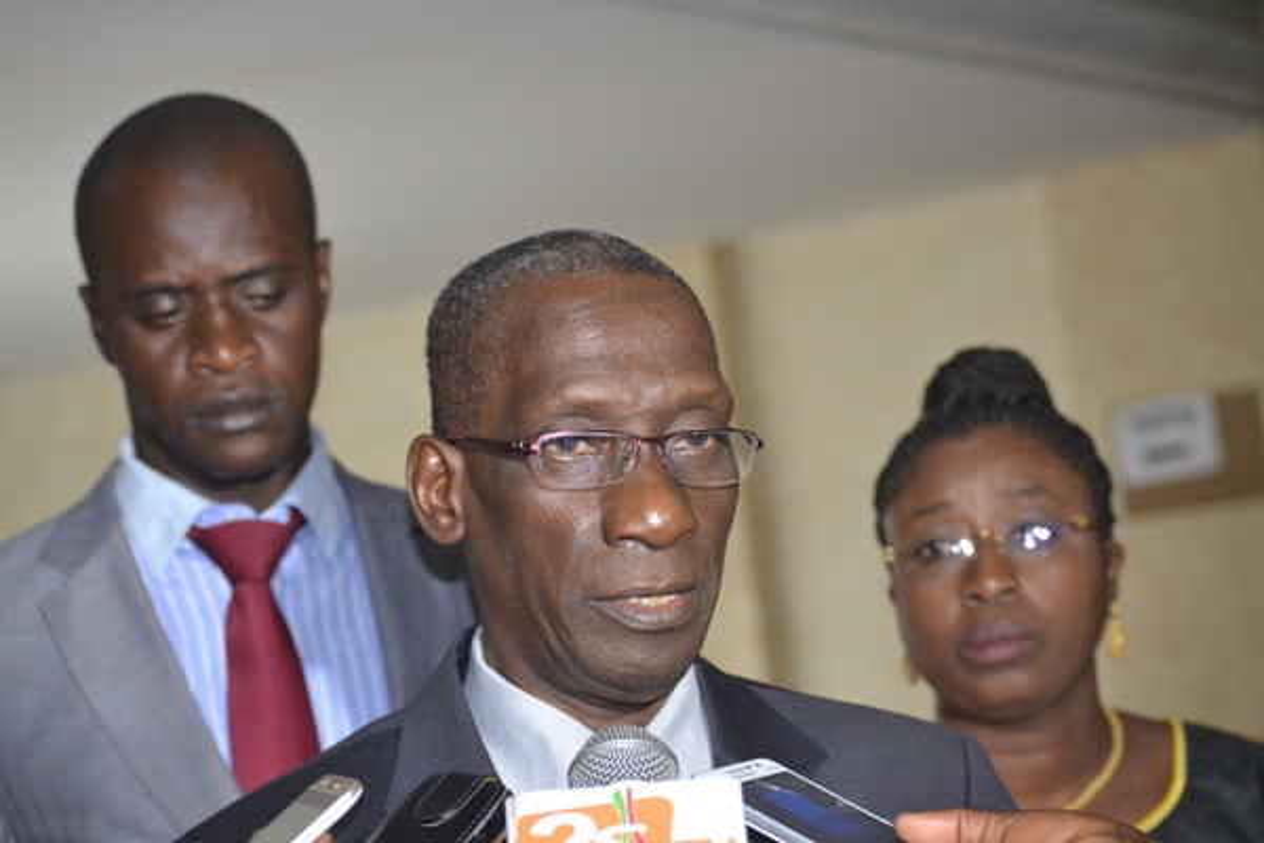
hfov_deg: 24.6
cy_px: 422
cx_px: 632
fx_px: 2896
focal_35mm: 82
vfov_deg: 16.6
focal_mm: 55
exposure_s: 1/60
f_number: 4
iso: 1800
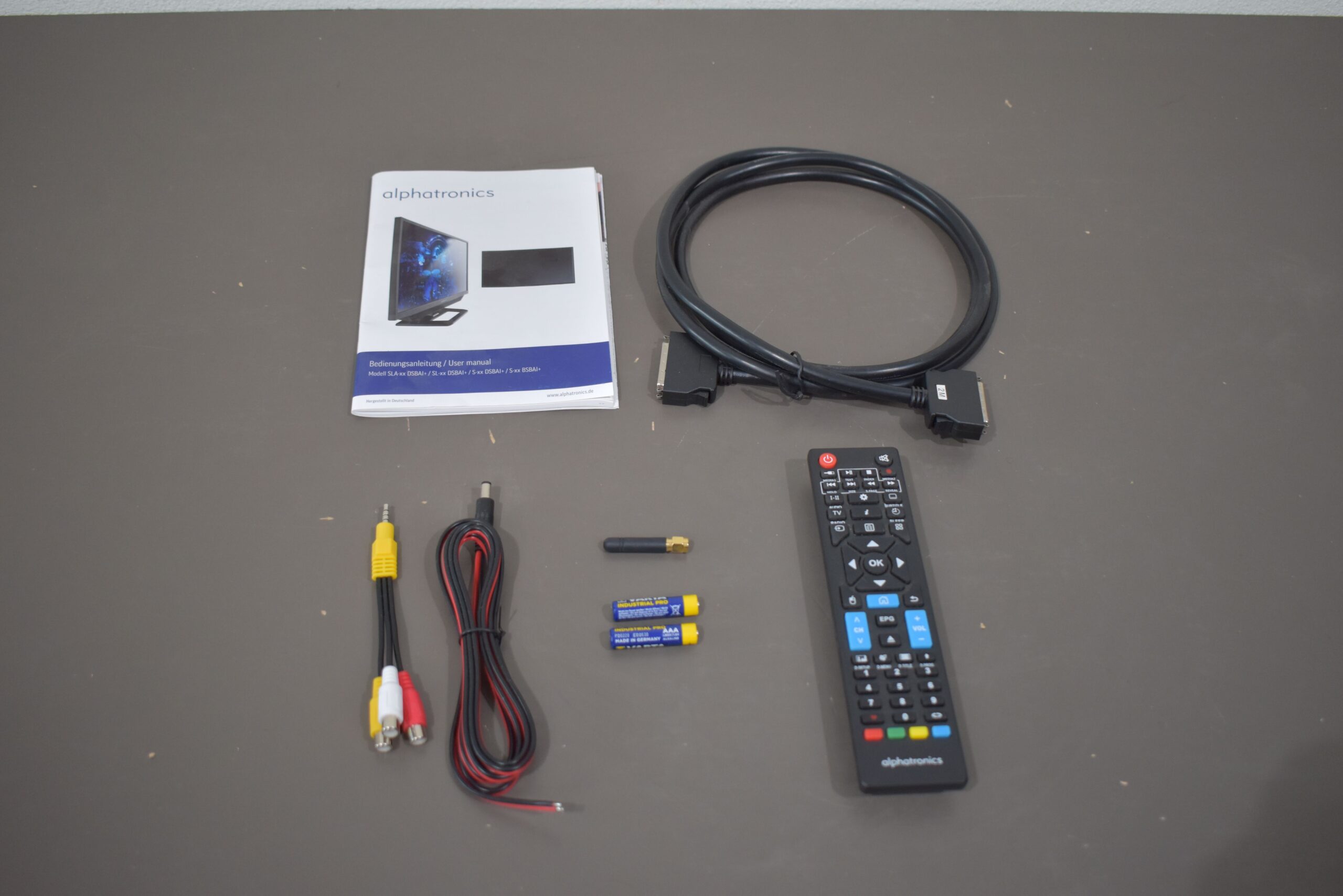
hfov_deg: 53.1
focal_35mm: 36
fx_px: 1343
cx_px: 672
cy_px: 448
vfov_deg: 36.9
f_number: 3.8
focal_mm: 24
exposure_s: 1/250
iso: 640
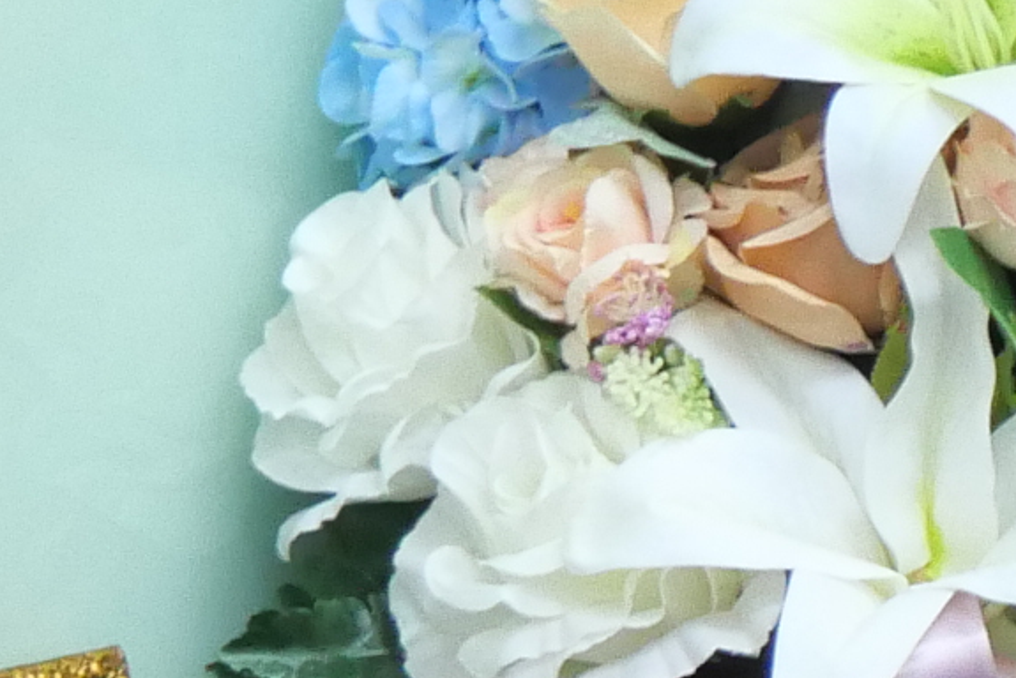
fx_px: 12028
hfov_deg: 4.7
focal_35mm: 426
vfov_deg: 3.2
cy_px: 1623
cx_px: 2484
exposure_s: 1/20
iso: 1600
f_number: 5
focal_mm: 32
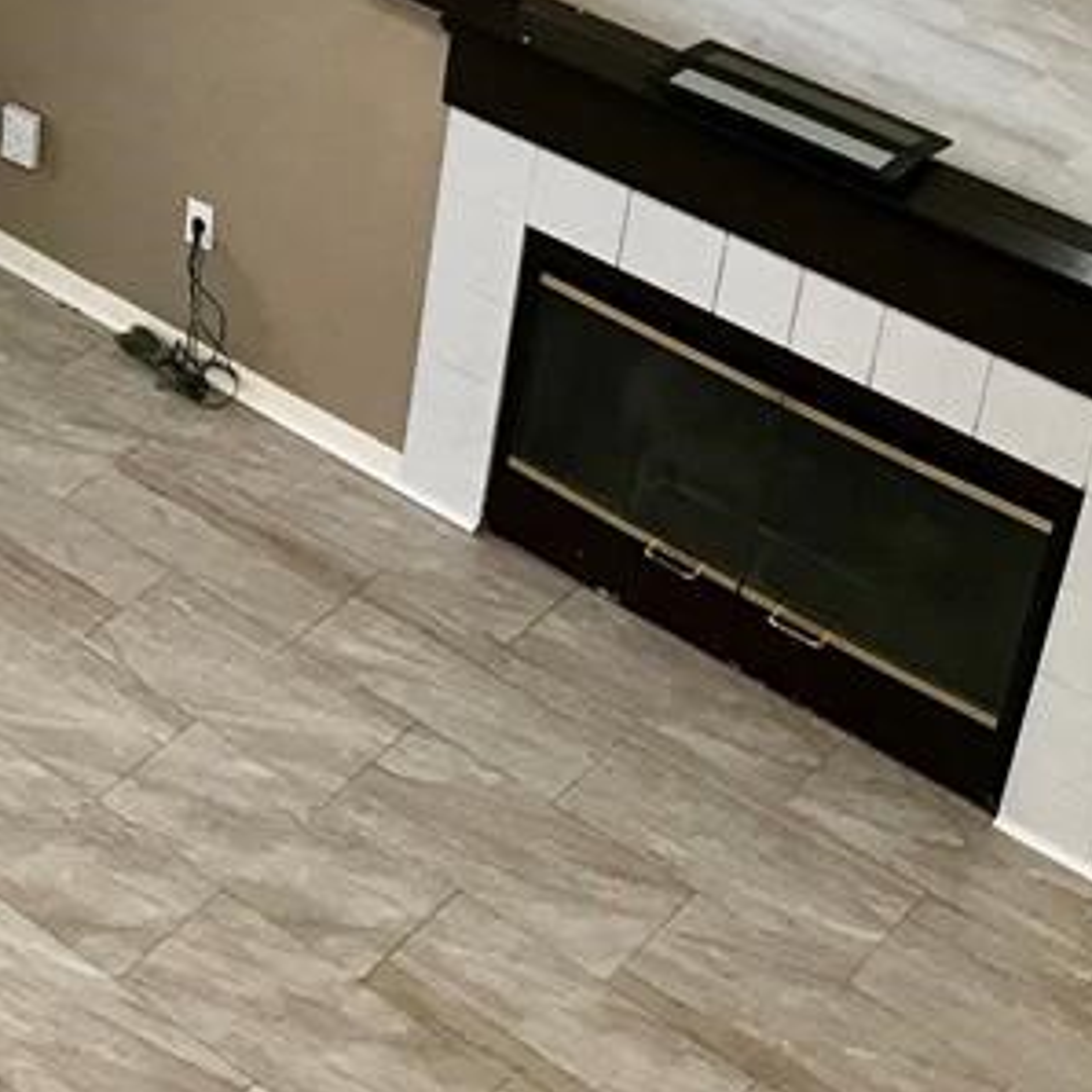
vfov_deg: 19.8
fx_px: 3034
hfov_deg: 19.5
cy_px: -15
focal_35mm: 85
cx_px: -121
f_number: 1.8
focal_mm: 3.99
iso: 40
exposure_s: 1/15
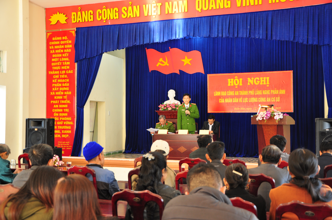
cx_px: 166
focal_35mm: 45
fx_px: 414
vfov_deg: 29.8
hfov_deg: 43.7
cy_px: 110
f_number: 4.2
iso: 400
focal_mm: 30
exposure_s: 1/20
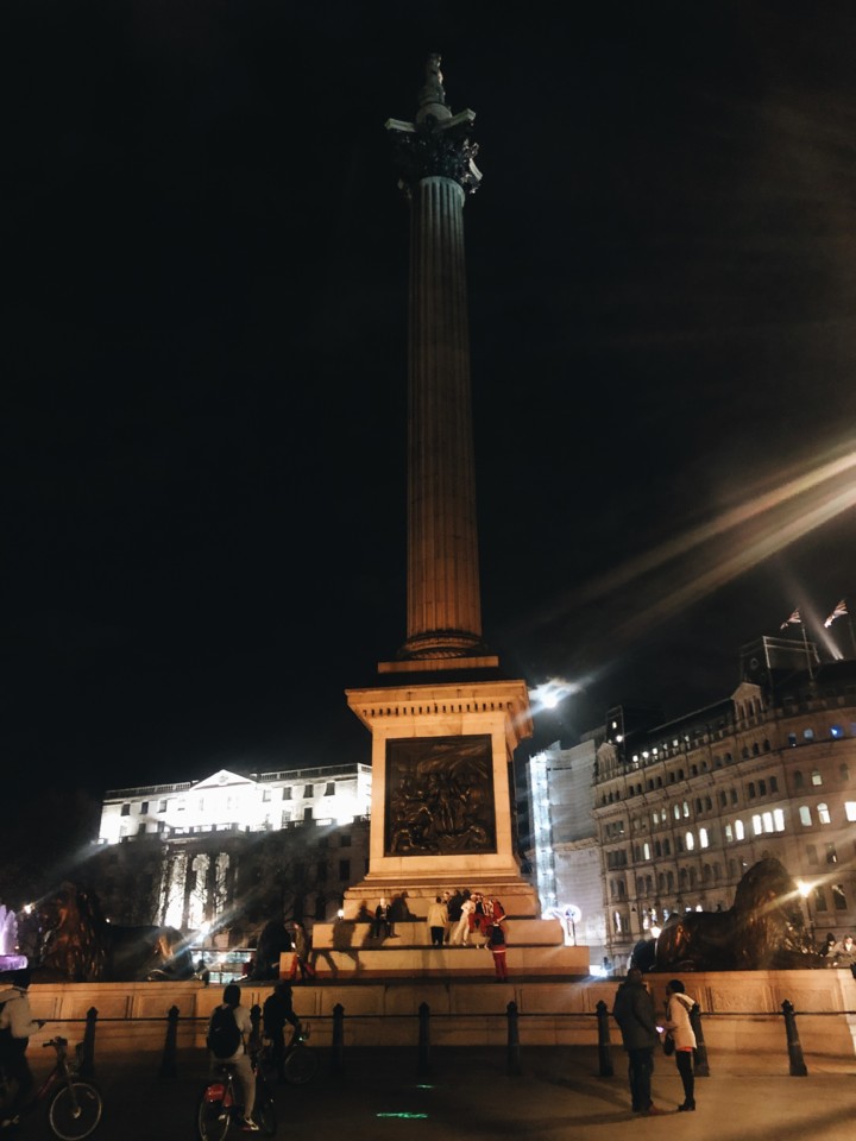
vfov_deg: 63.4
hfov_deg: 49.7
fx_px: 923
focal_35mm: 28
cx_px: 428
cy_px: 570
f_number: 1.8
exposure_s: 1/4
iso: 100
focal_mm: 3.99
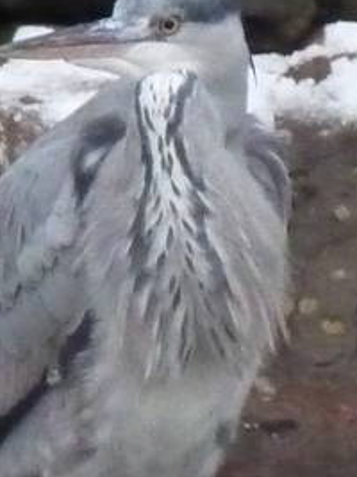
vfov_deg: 2.6
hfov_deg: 1.9
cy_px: 121
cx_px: 27
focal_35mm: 767
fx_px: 10555
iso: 1250
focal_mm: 21
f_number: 4.4
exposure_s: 1/80
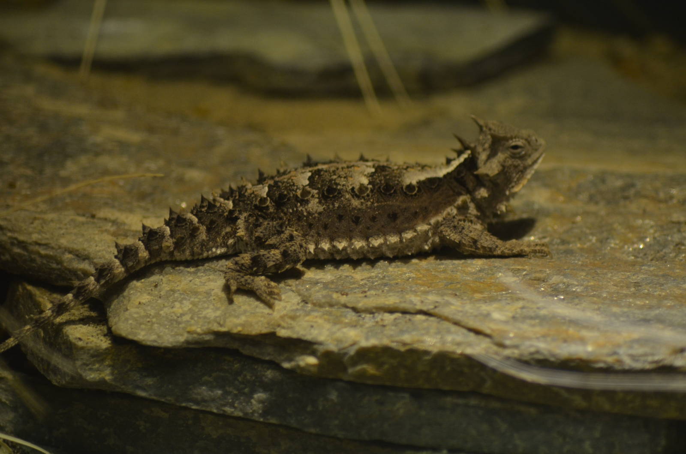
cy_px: 227
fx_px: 3566
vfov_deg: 7.3
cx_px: 343
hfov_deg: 11.0
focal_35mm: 188
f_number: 4.2
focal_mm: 125
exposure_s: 1/250
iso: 720
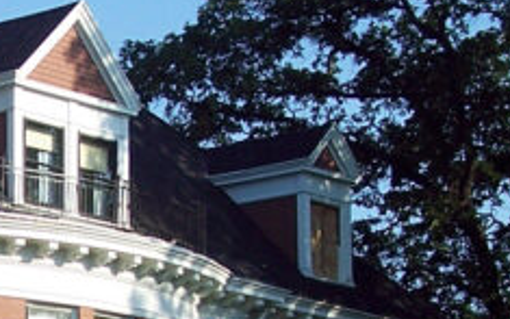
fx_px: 2502
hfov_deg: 11.2
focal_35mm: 180
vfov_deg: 7.3
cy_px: 317
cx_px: -241
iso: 100
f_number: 4
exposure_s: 1/500
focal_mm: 8
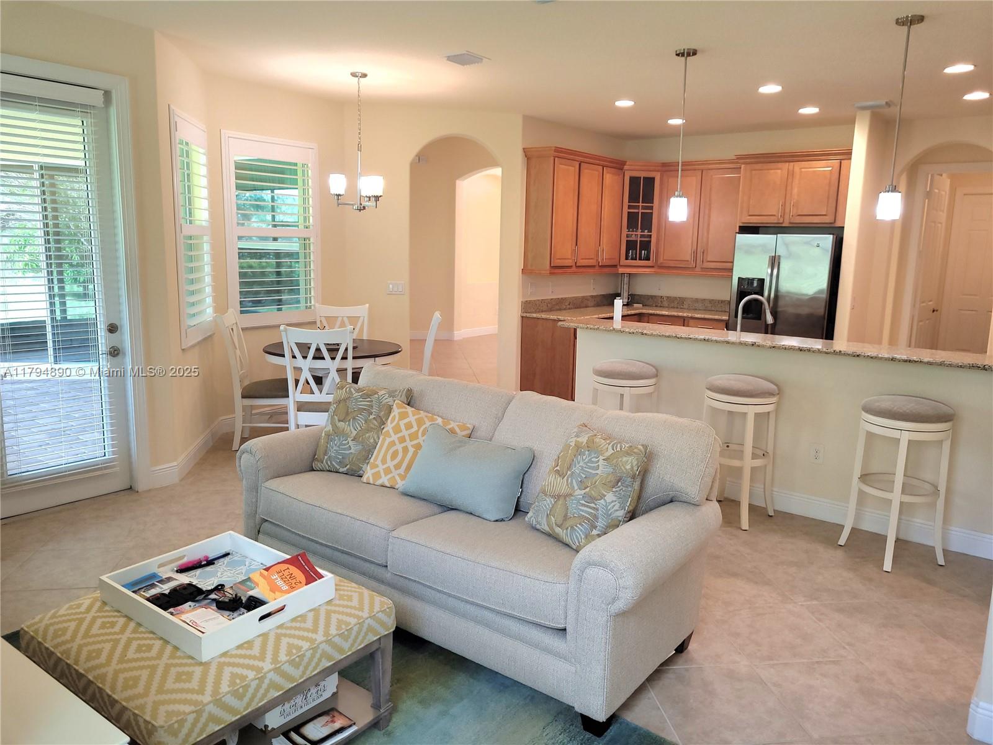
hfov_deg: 67.3
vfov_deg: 53.1
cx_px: 496
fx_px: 746
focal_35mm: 26
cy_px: 372
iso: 100
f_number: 1.8
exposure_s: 1/40
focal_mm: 5.4
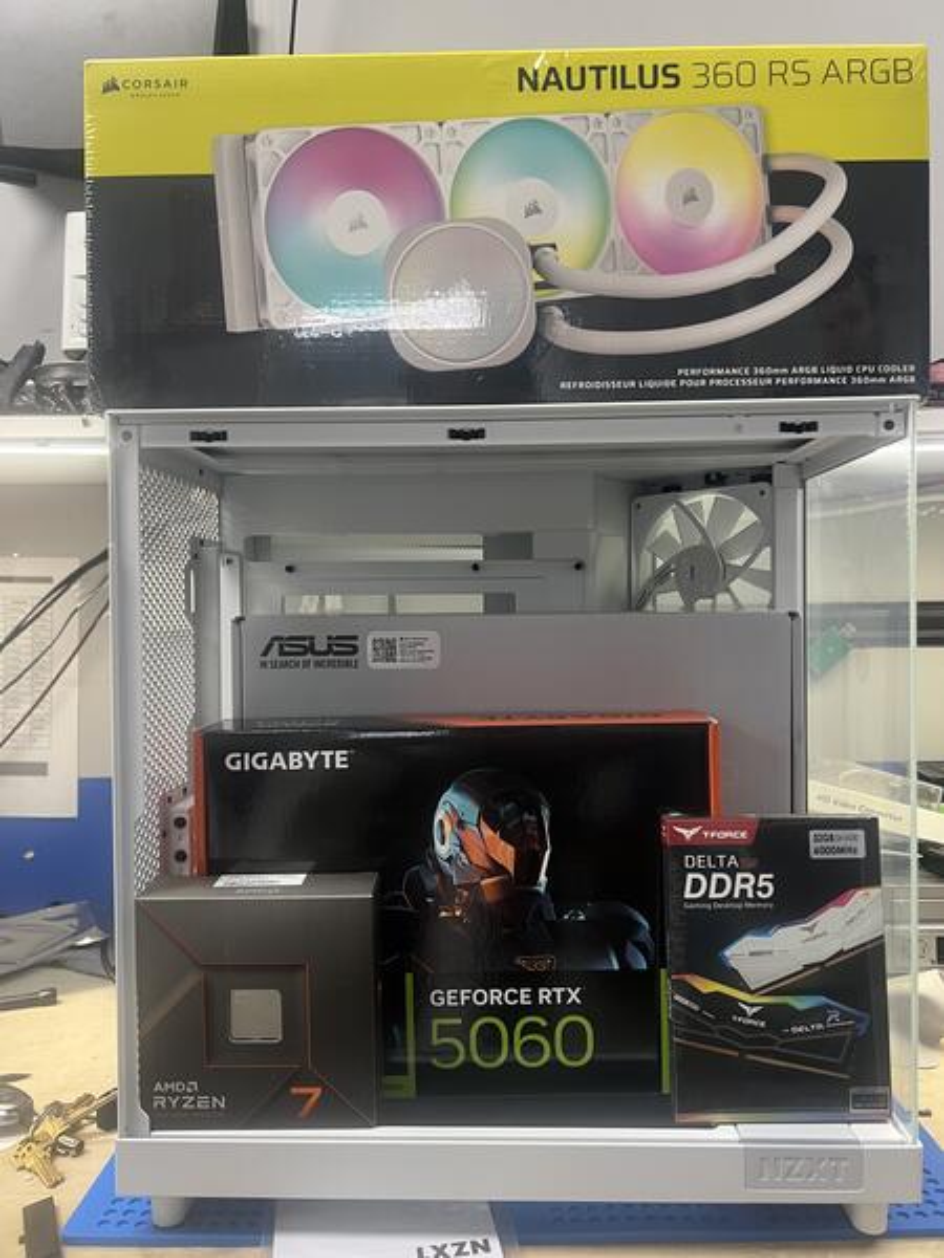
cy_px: 629
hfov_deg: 53.1
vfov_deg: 67.3
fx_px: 945
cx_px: 472
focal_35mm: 26
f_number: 1.5
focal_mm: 5.7
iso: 100
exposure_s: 1/60
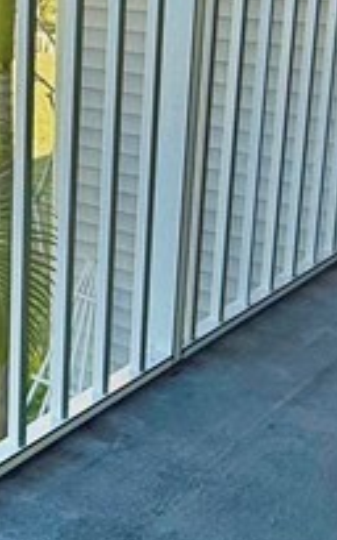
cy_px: 137
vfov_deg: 27.5
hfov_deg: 16.9
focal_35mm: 74
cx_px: -66
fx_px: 1088
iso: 50
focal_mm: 2.22
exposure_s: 1/240
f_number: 2.2
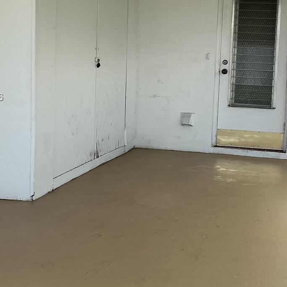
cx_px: 208
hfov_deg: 28.3
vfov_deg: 28.4
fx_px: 563
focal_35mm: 60
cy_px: 98
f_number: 1.8
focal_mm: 3
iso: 25
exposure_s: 1/700
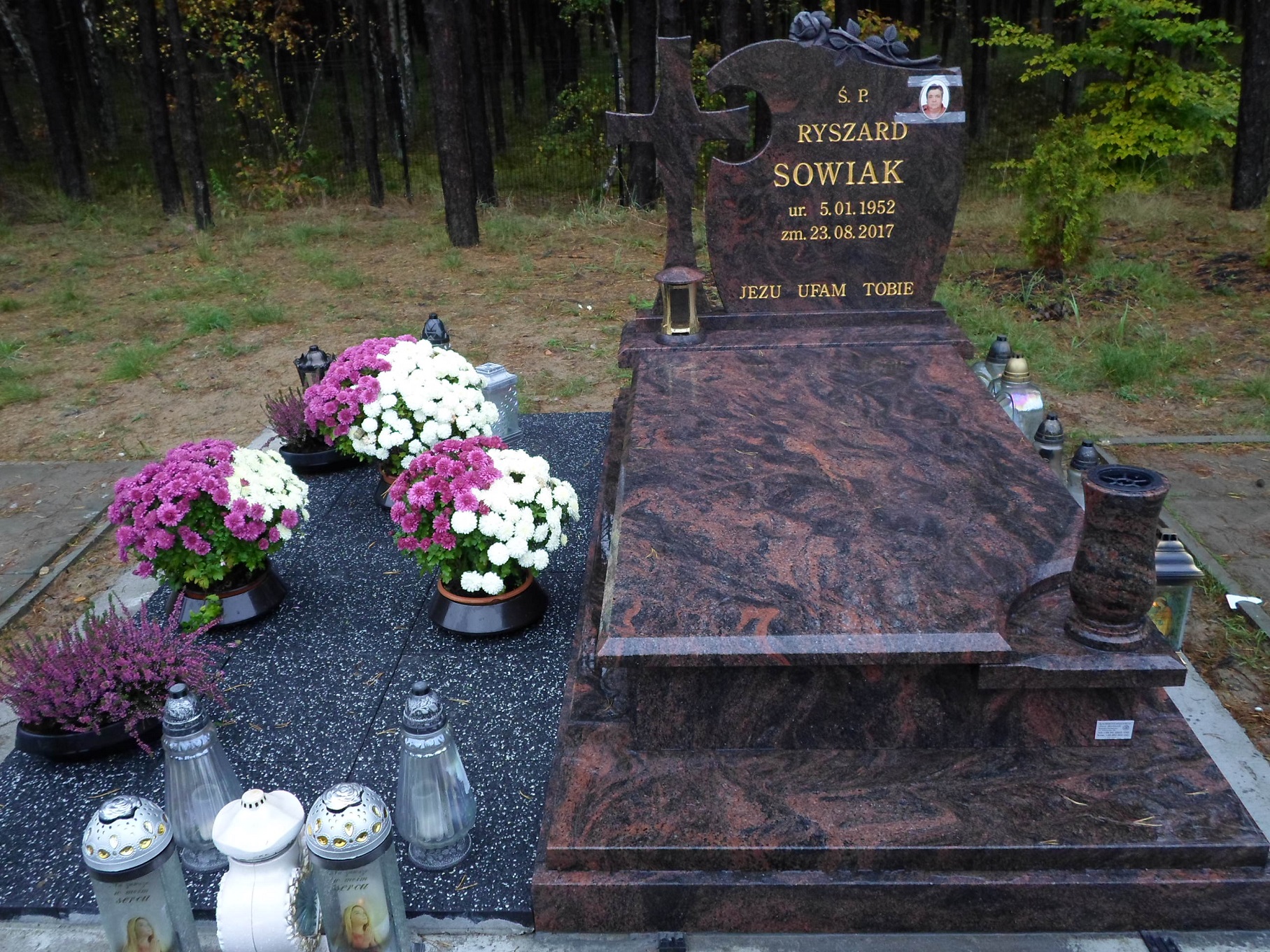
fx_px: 1101
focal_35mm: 30
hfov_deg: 60.0
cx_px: 635
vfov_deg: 46.8
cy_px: 476
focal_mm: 5.5
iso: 80
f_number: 2.7
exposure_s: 1/60
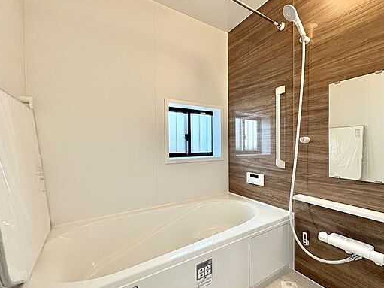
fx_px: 189
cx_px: 216
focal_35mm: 17
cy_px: 148
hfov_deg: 90.6
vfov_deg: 74.7
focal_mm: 2.22
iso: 200
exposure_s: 1/100
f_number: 2.2
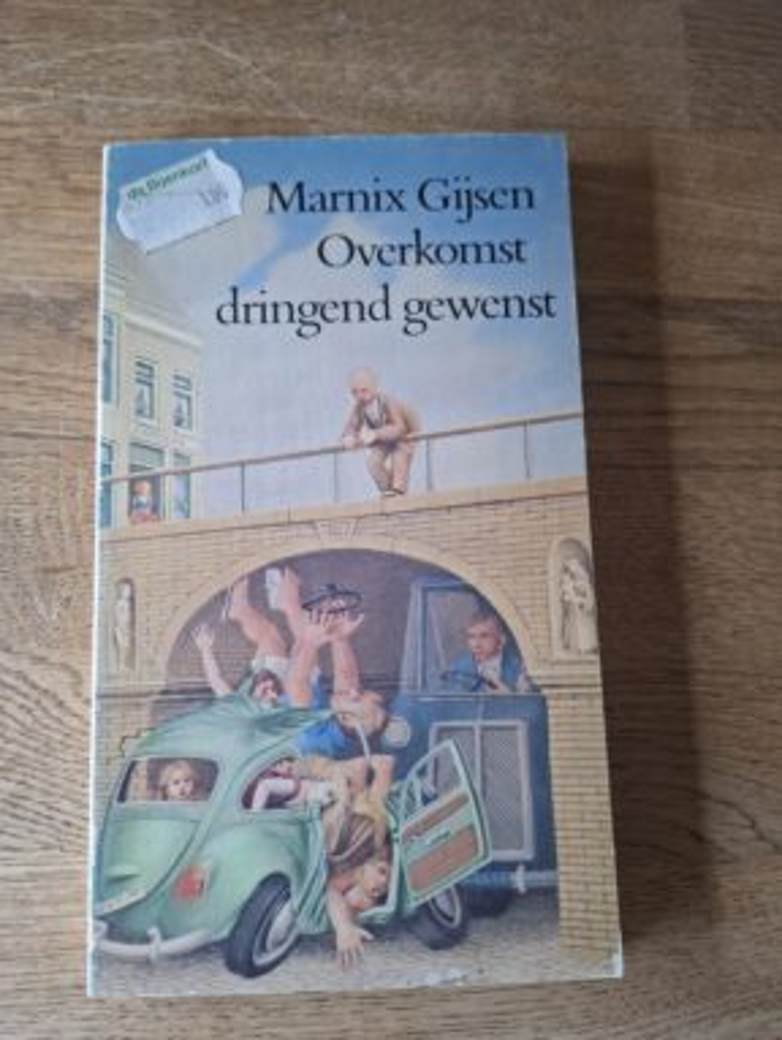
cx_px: 380
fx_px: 722
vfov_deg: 71.5
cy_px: 540
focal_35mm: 24
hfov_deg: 56.9
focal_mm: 5.54
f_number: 1.8
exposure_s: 1/24
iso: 400
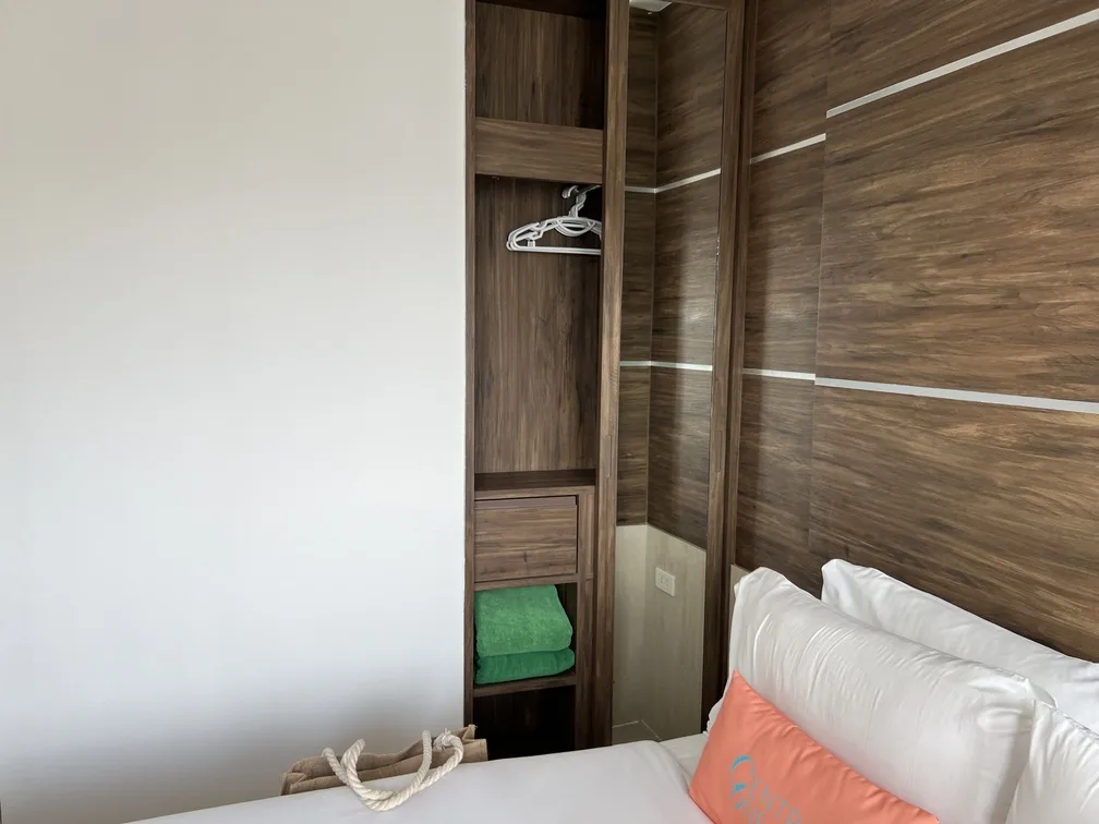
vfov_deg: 53.1
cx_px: 550
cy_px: 412
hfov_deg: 67.3
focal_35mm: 26
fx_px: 825
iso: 40
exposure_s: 1/121
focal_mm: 5.7
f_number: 1.5
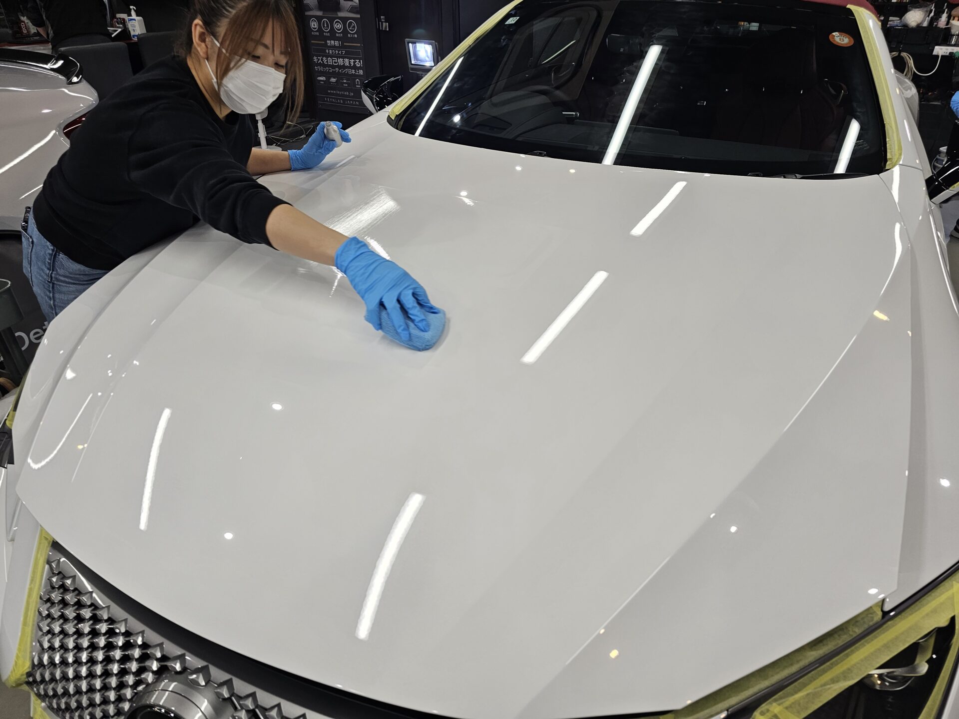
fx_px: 637
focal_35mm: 23
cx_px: 480
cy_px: 360
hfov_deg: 73.9
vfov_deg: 58.9
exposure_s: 1/100
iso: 25
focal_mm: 6.3
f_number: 1.7
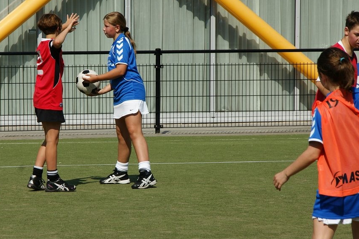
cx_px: 135
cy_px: 137
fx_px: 2847
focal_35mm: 286
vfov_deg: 4.8
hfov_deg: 7.2
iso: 200
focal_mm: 135
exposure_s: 1/400
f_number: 13
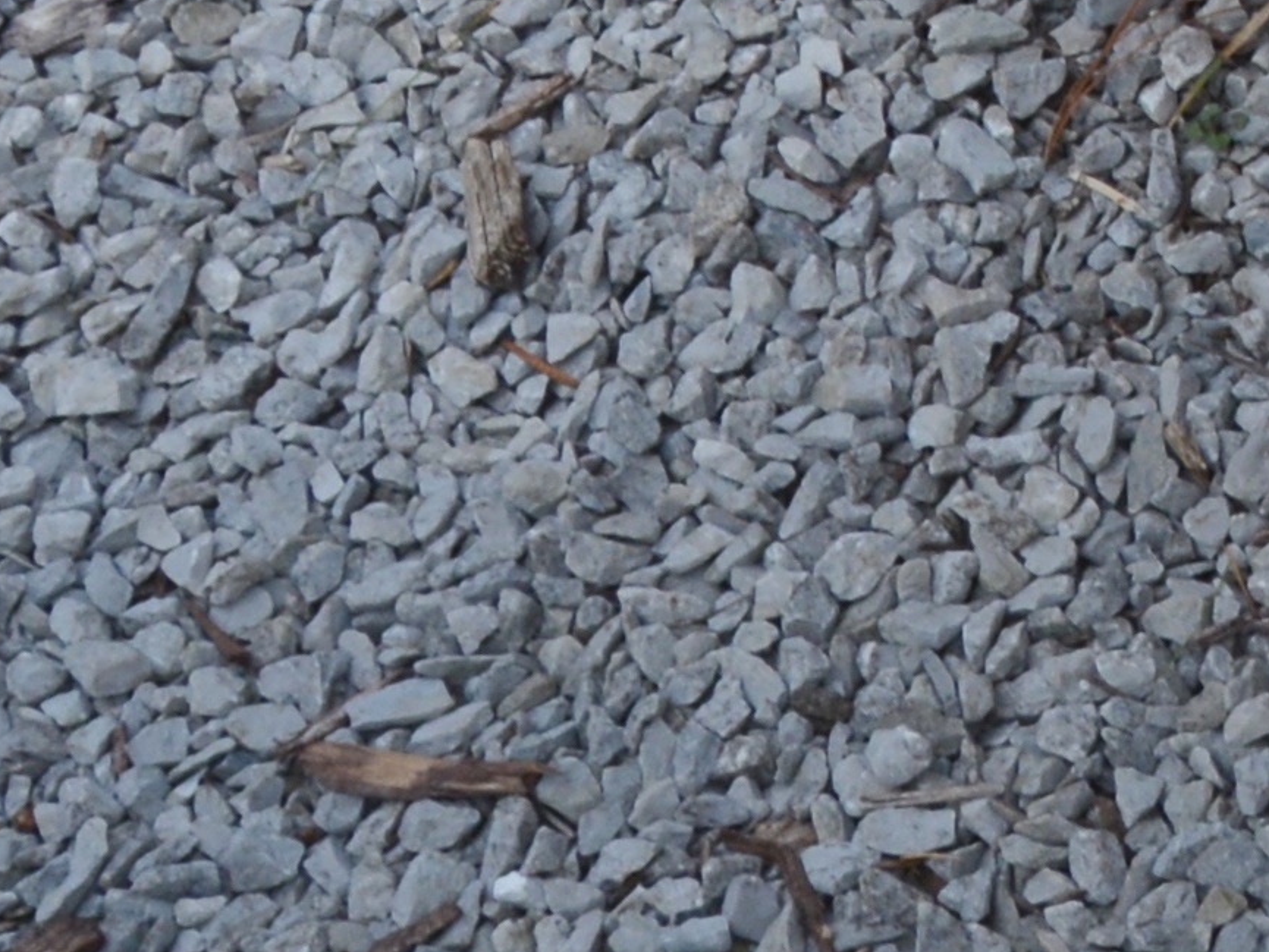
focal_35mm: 180
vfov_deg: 7.8
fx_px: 6600
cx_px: 2988
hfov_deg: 9.8
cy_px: -1171
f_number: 7.1
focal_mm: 18
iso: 200
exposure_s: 1/200
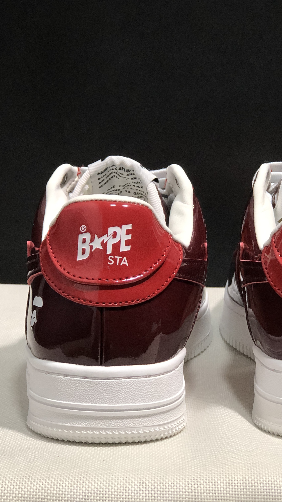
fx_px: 1103
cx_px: 204
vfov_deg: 25.6
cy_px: 251
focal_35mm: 83
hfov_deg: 14.5
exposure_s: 1/30
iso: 100
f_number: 2.8
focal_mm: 6.6
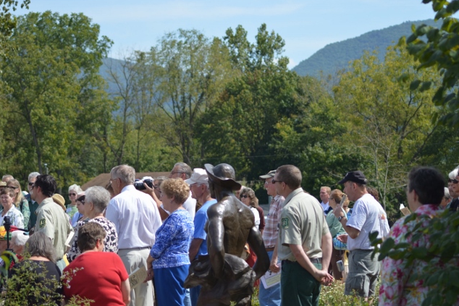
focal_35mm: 106
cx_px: 230
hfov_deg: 19.3
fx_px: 1351
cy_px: 152
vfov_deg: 12.9
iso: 100
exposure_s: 1/640
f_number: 4
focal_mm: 70
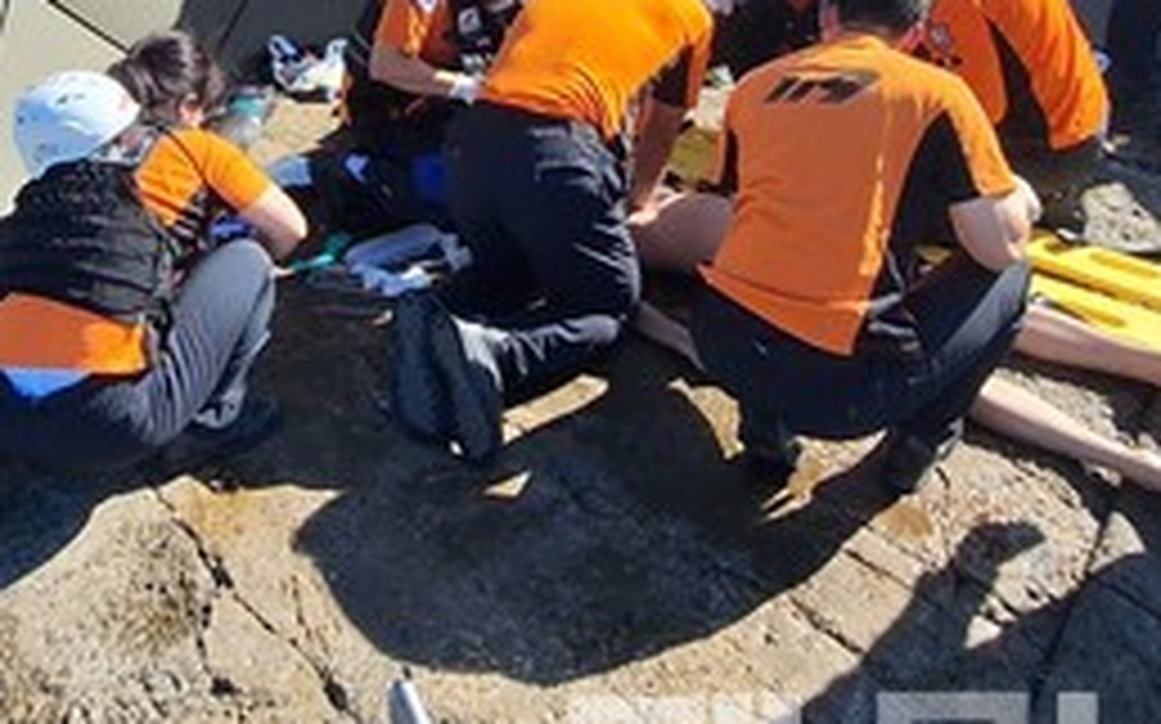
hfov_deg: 58.6
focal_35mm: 32
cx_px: 410
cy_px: -31
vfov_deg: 35.0
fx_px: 1012
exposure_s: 1/1208
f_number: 2.2
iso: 40
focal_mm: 1.74
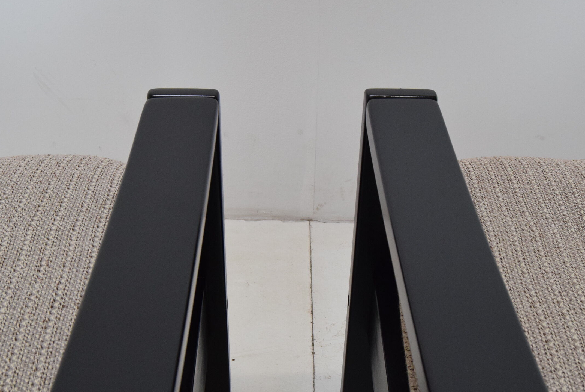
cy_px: 266
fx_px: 748
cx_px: 291
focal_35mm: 46
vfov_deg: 29.1
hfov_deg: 42.7
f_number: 7.1
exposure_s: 1/200
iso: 1600
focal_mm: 22
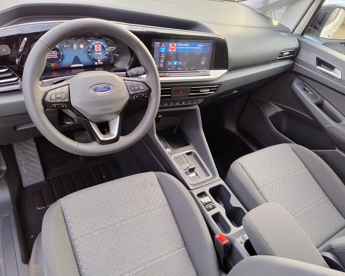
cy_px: 138
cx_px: 176
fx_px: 255
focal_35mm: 25
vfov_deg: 56.8
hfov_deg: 68.1
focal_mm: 5.56
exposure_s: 1/100
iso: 541
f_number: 1.8
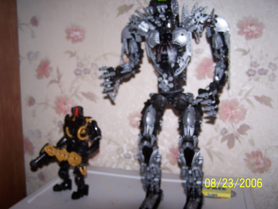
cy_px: 104
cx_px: 139
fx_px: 305
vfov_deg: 37.7
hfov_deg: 49.0
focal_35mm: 38
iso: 80
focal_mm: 6.3
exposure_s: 1/60
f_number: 2.8
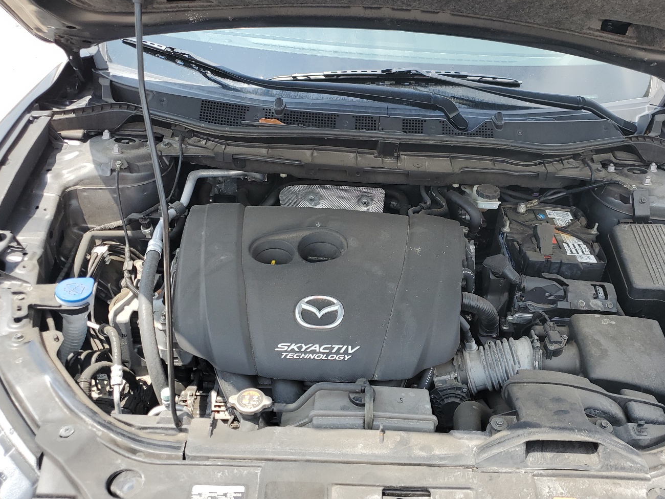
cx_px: 372
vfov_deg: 44.1
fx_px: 615
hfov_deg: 56.7
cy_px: 238
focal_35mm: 32
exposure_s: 1/1000
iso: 50
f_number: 1.5
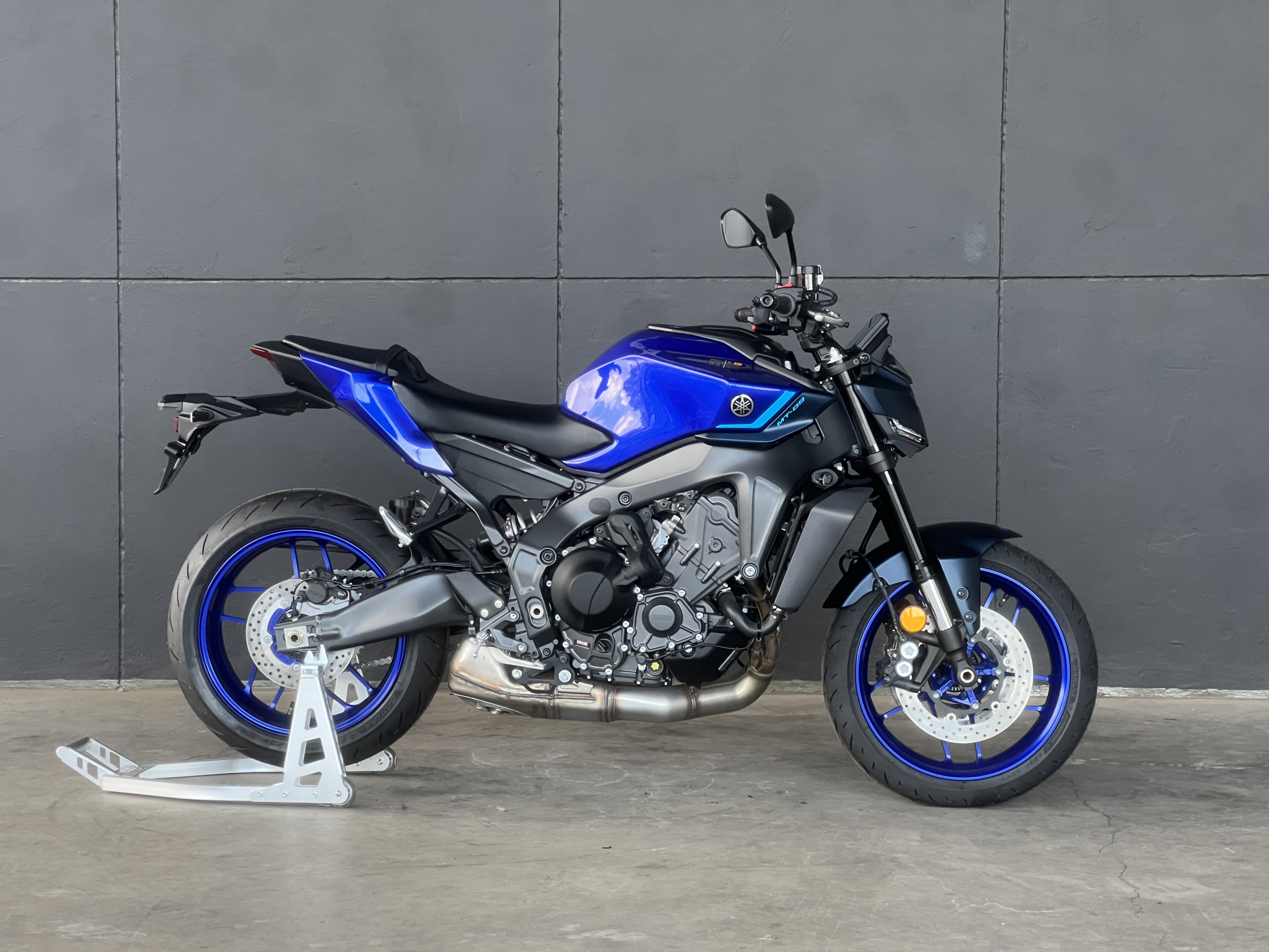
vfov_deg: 19.1
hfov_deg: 25.3
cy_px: 476
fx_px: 2823
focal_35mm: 77
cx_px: 634
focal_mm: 9
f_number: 2.8
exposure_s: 1/99
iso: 125
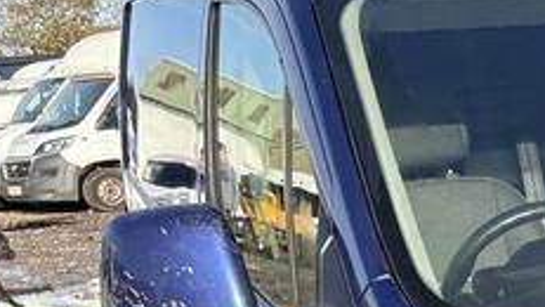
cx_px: 951
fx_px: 1590
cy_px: 444
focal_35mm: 110
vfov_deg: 10.7
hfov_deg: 16.6
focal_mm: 5.96
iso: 64
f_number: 1.6
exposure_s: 1/1587
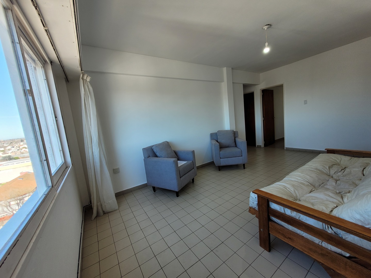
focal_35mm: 13
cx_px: 186
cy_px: 139
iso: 40
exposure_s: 1/139
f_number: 2.2
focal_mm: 1.74
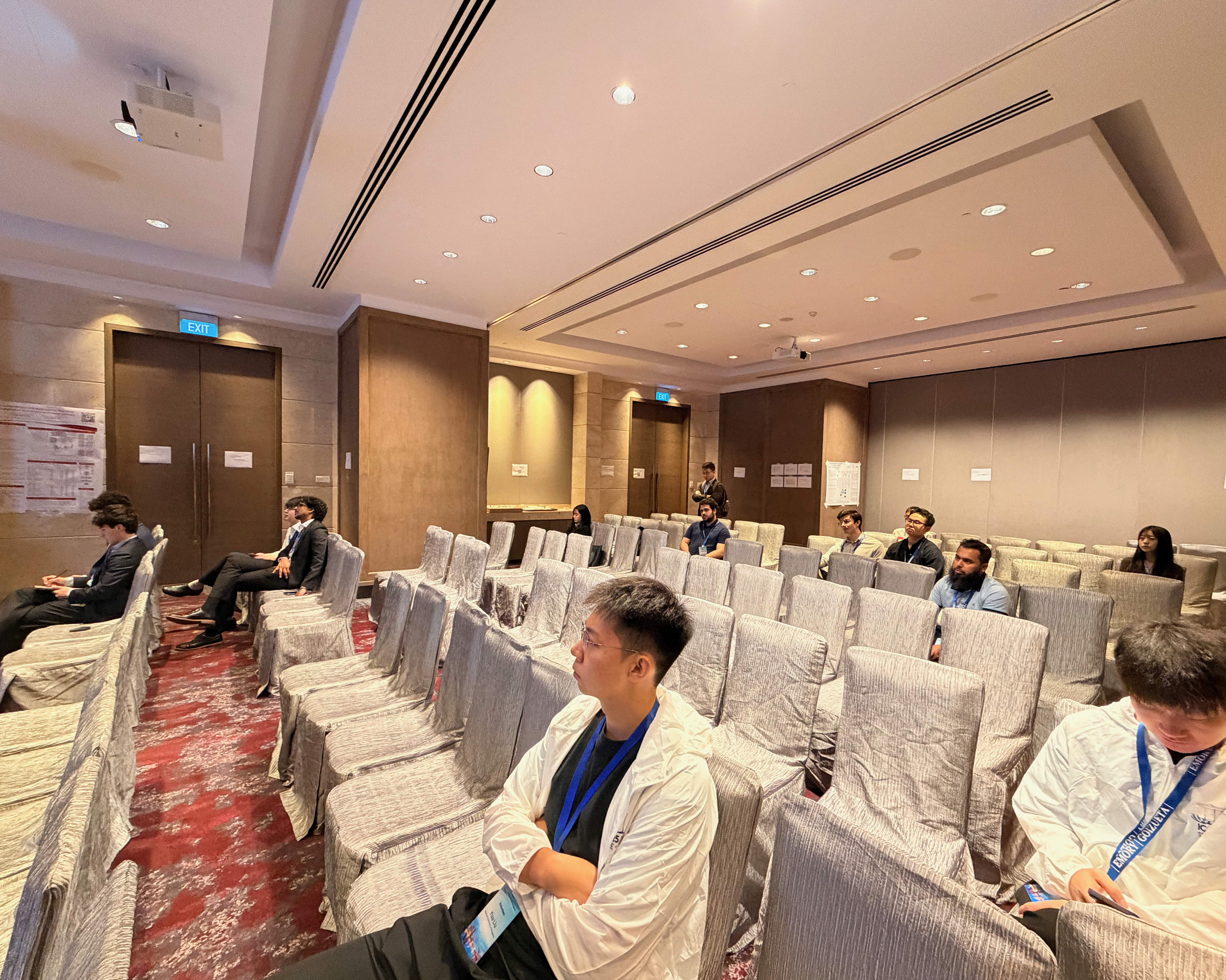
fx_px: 544
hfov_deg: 96.8
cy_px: 499
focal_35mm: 15
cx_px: 627
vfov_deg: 84.0
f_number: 2.2
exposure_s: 1/50
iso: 500
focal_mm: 2.22
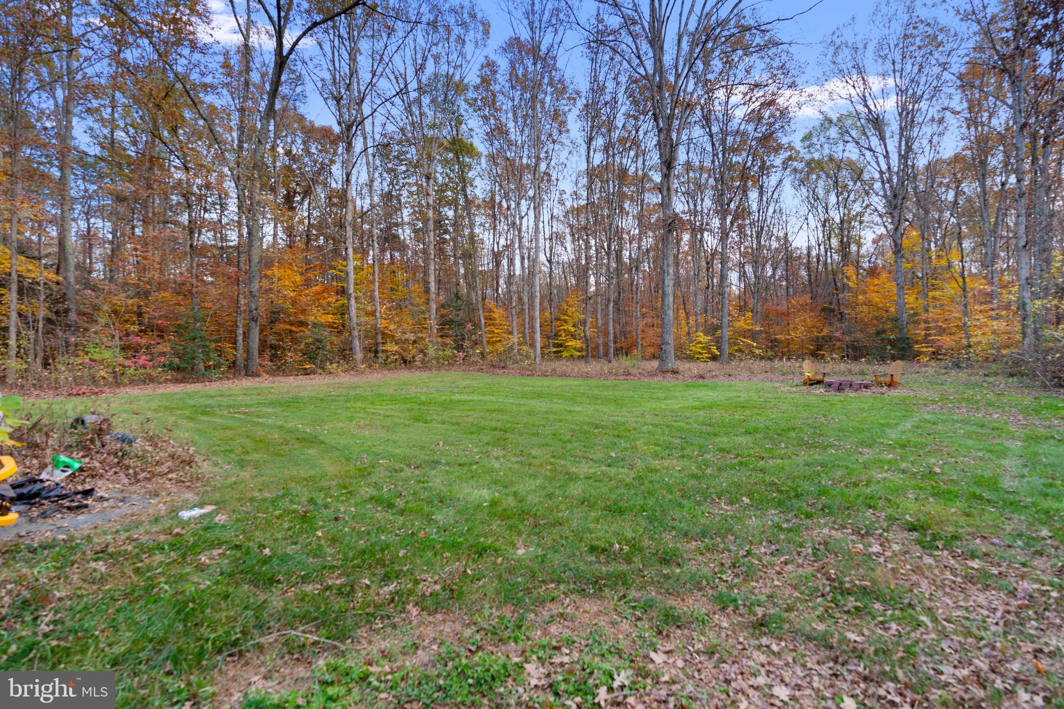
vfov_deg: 70.4
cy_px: 354
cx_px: 532
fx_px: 502
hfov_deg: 93.3
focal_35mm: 17
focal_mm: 17
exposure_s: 1/160
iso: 500
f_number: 4
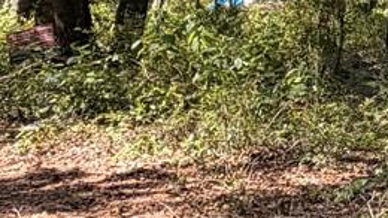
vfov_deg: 12.4
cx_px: 715
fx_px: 967
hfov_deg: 17.8
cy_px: -73
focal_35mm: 94
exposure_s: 1/149
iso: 40
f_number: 2.2
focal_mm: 2.22
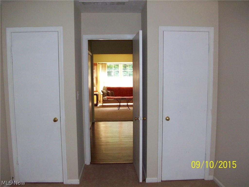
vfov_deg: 41.8
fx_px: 245
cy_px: 94
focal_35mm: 34
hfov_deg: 54.0
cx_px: 124
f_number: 2.8
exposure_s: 1/60
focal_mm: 5.7
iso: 160
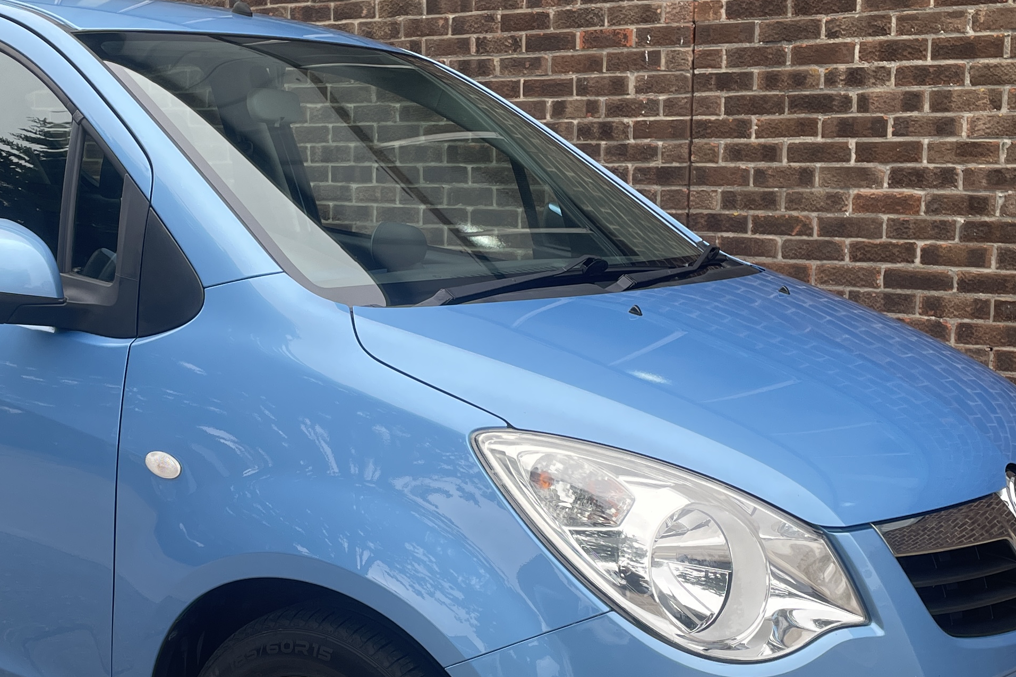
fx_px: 1608
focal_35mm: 57
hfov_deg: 34.8
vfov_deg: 23.7
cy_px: 408
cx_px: 371
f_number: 1.6
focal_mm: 4.2
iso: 32
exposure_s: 1/249
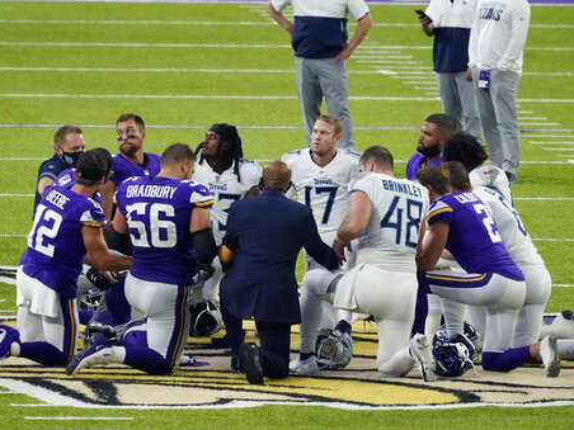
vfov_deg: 2.3
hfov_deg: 3.0
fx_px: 10944
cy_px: 215
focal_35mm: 660
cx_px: 268
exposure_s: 1/1000
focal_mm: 606
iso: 12800
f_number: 11
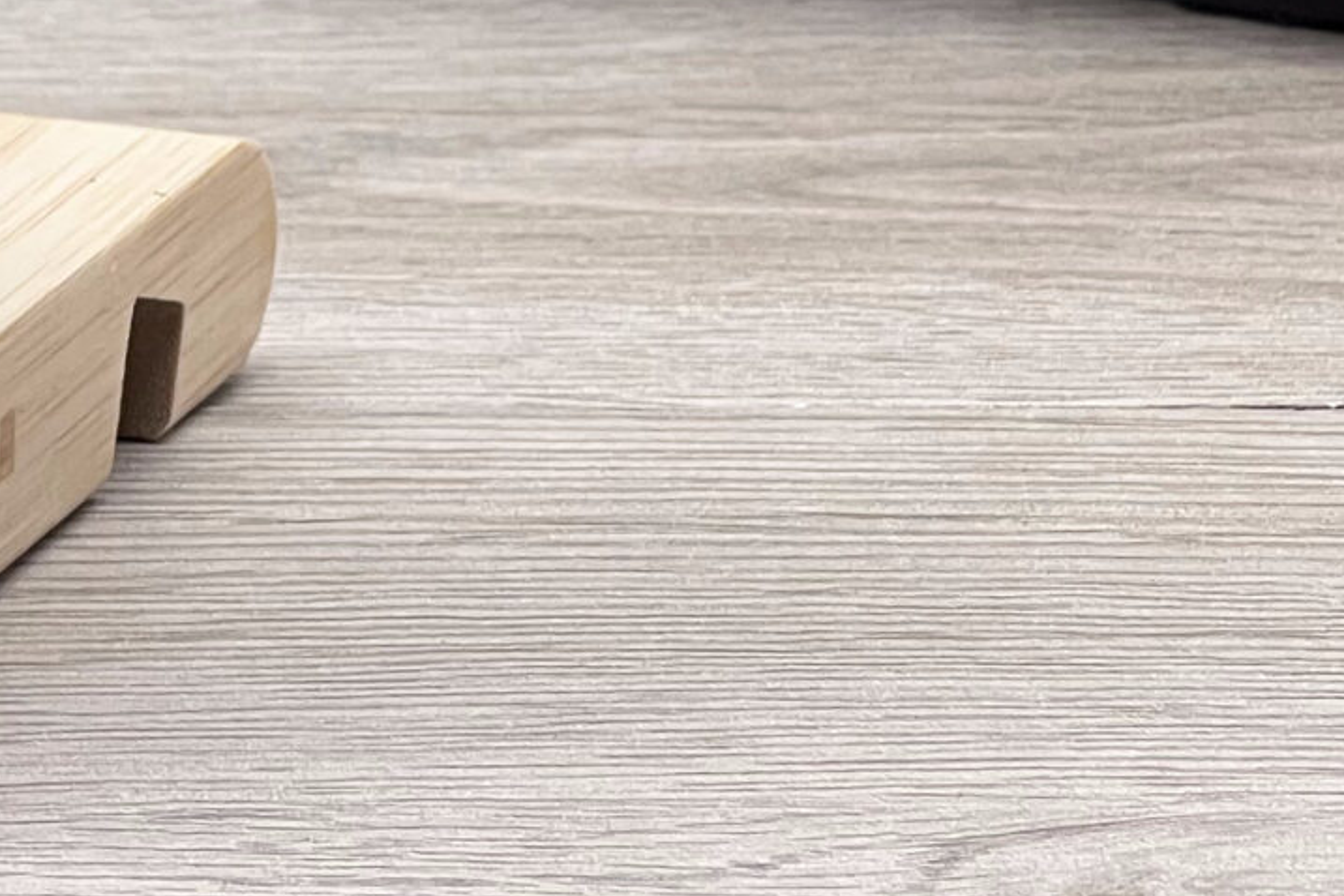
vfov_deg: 4.8
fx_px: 10676
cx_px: -645
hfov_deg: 7.1
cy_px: -562
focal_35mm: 286
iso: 100
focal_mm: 9
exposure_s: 1/100
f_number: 2.8
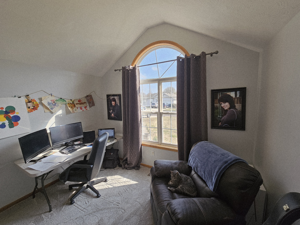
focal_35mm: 13
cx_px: 150
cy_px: 112
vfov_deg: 89.9
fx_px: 113
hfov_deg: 106.2
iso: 64
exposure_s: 1/282
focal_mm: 2.2
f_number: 2.2
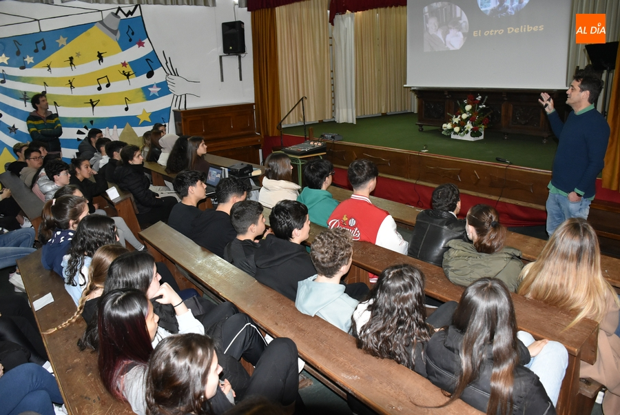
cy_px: 208
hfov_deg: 67.3
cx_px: 310
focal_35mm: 27
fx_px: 465
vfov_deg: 48.0
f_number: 3.5
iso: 1800
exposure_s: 1/60
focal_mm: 18
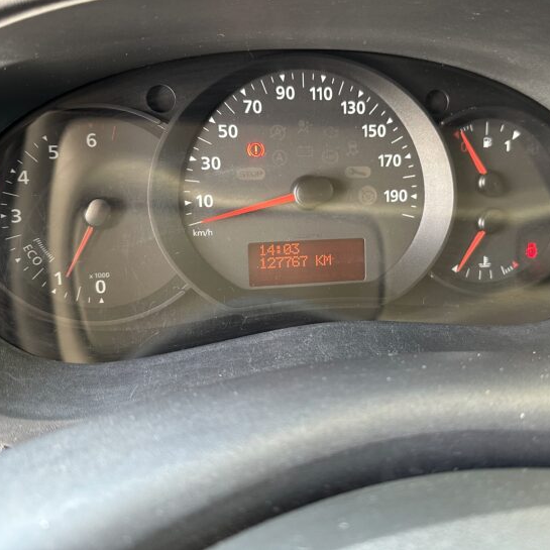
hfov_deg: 52.2
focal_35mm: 31
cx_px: 328
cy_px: 250
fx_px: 557
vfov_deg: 52.5
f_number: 1.78
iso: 250
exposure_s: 1/60
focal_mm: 6.86
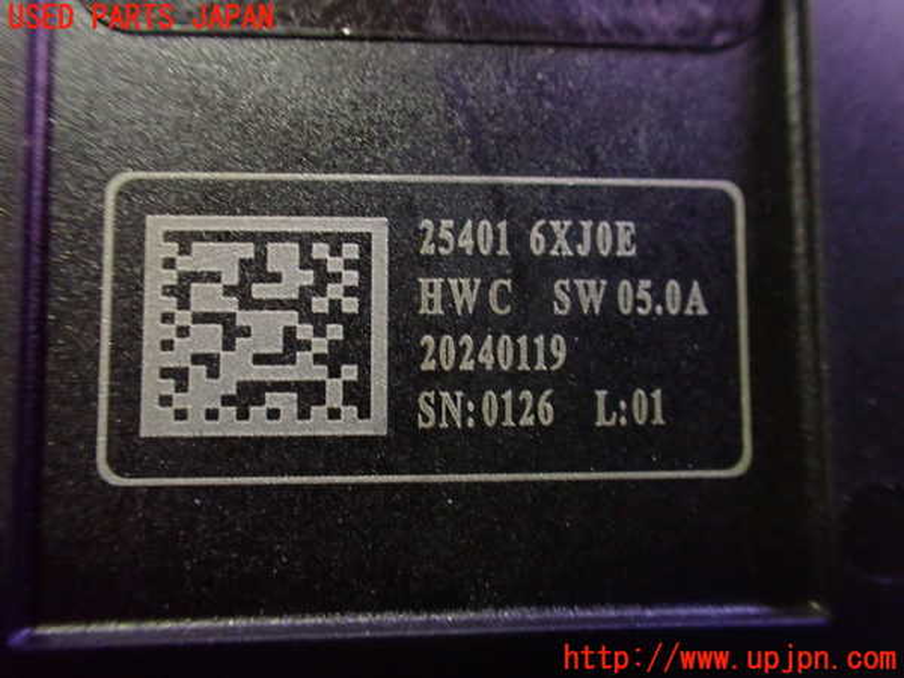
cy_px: 339
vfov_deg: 46.8
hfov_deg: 60.0
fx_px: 783
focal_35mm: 30
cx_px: 452
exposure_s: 1/30
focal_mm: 5.4
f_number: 2.3
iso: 1000
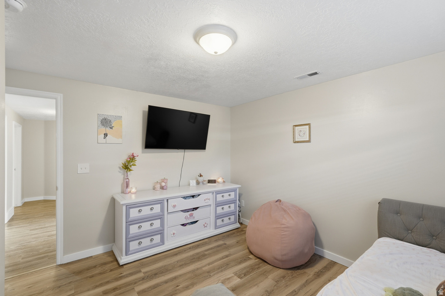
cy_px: 148
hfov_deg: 96.8
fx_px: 198
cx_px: 222
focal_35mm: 16
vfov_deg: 73.7
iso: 250
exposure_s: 1/30
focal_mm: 16
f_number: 9
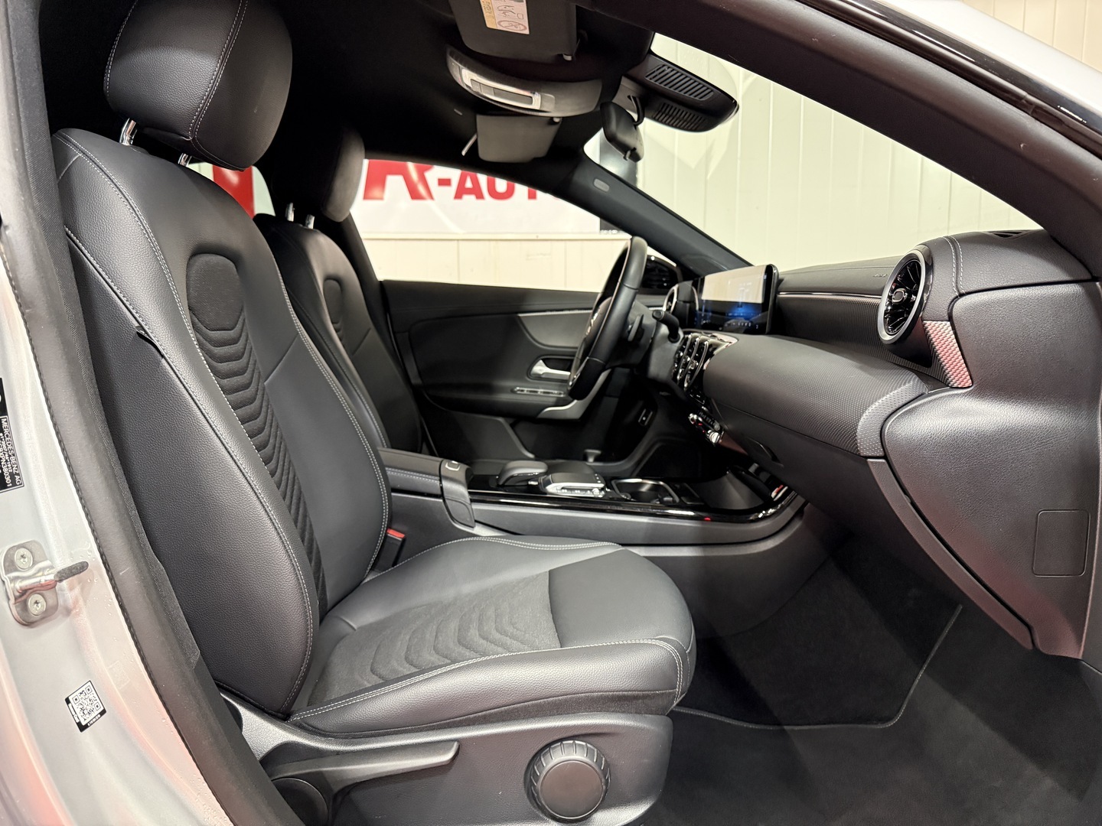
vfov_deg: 56.8
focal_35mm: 24
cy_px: 413
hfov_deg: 71.6
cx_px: 551
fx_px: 764
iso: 800
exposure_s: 1/55
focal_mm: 6.76
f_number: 1.78
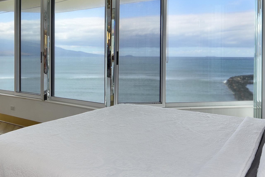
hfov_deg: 51.9
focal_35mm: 36
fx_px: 265
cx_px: 83
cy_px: 61
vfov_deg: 36.6
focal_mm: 15
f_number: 16
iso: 125
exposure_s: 1/60
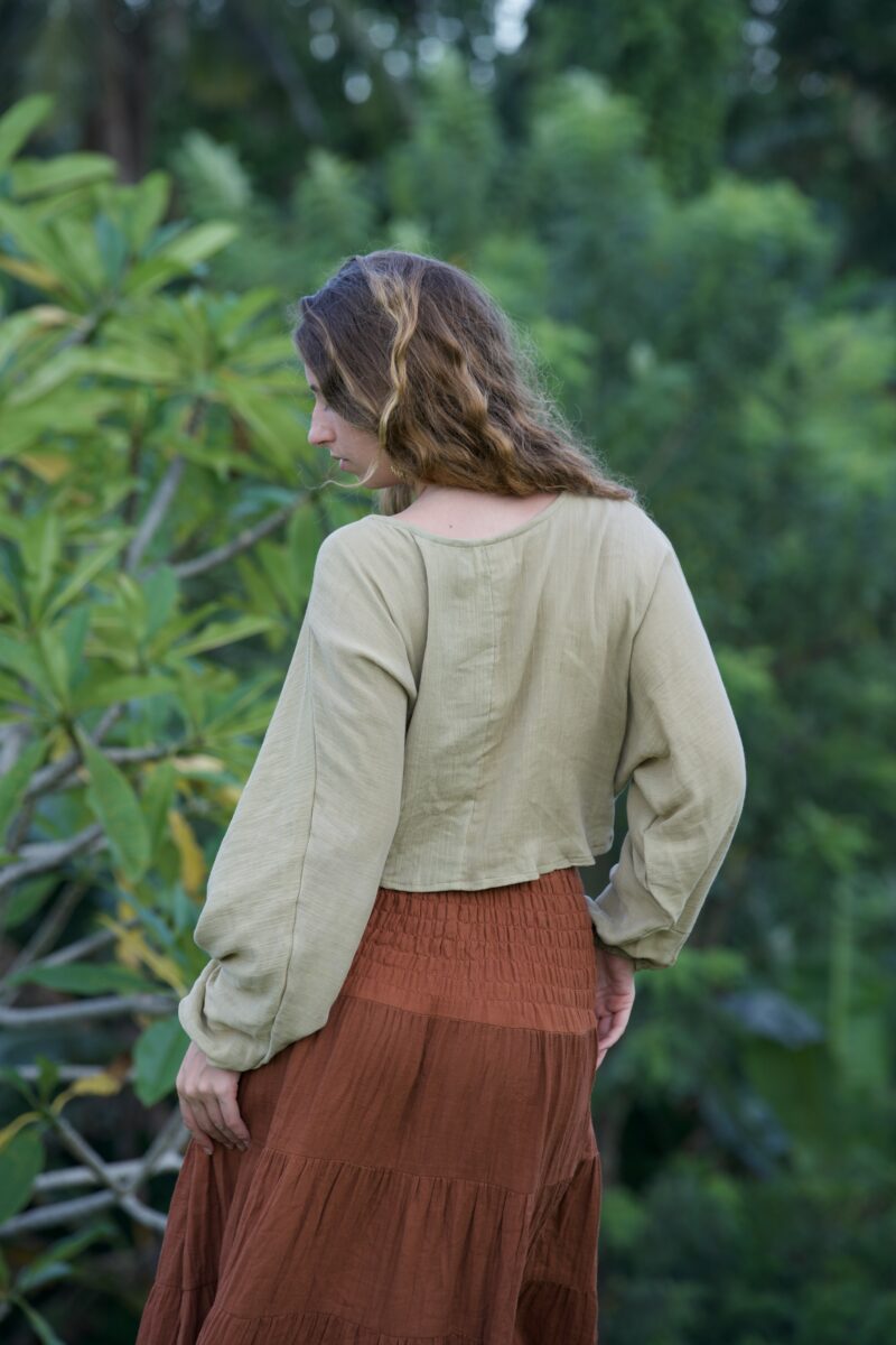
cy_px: 672
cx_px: 448
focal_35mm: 107
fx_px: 3994
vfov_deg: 19.1
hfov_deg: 12.8
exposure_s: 1/160
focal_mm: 107
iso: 160
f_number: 4
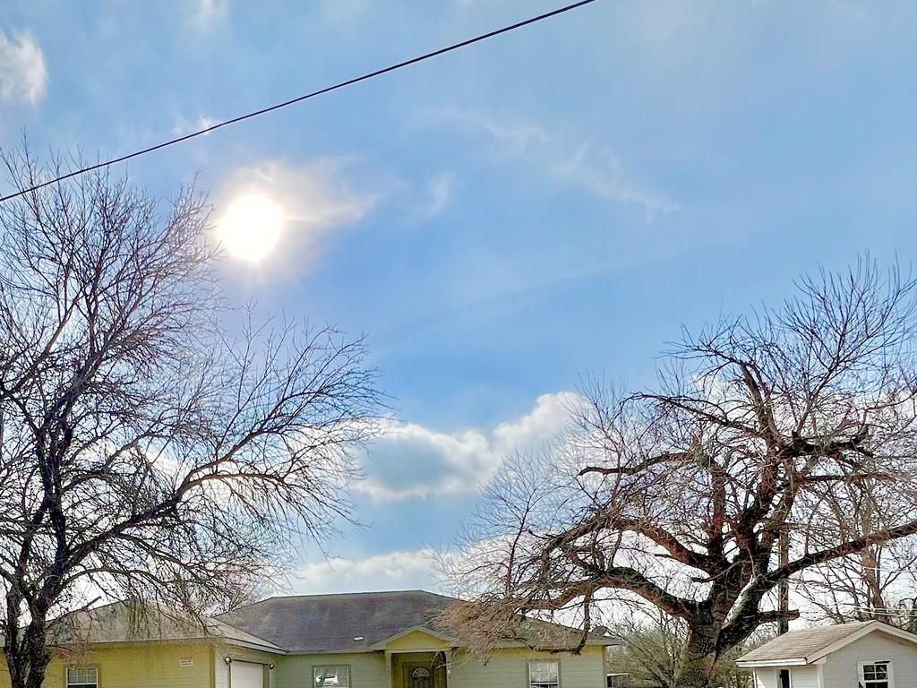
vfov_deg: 46.6
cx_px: 272
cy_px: 648
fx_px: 689
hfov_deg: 64.7
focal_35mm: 26
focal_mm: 1.57
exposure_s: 1/4587
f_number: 1.8
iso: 40
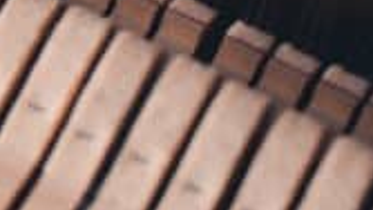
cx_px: -753
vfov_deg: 5.4
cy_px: -61
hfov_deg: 8.2
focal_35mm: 224
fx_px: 2216
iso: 400
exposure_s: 1/320
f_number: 2.5
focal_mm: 35
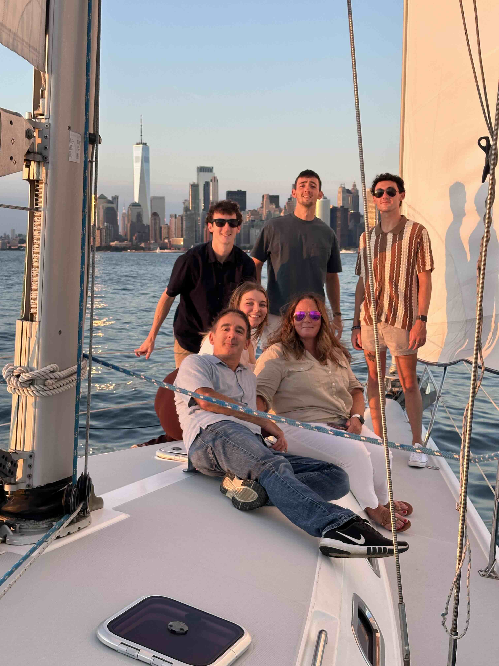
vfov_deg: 39.7
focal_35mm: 48
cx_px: 250
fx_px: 923
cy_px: 333
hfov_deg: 30.3
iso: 64
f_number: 1.78
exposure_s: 1/368
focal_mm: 6.86
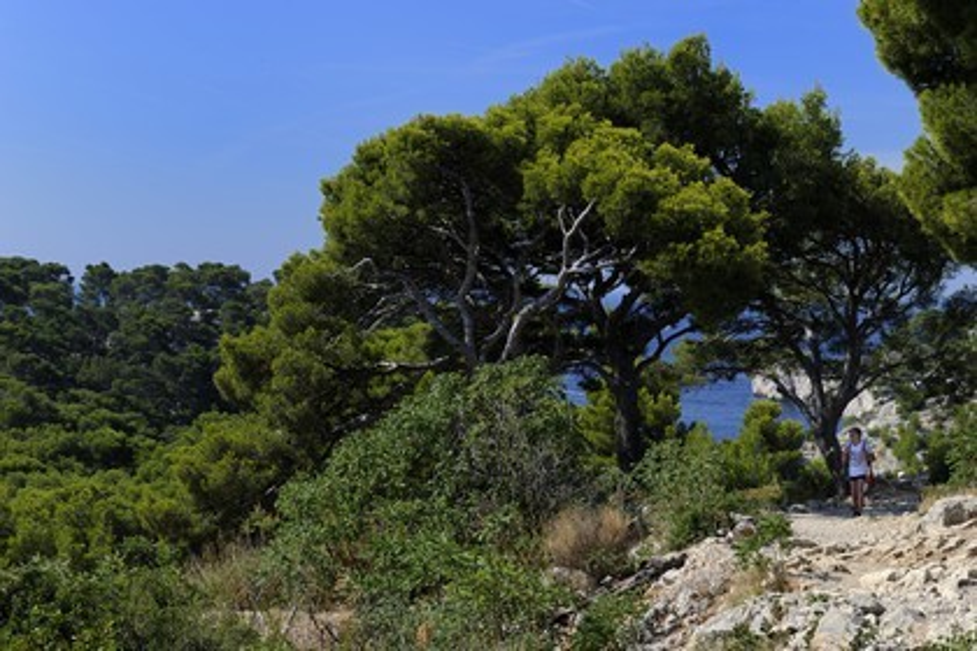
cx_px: 488
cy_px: 326
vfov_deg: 20.6
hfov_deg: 30.5
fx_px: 1791
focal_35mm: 66
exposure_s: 1/200
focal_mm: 66
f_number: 10
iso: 200
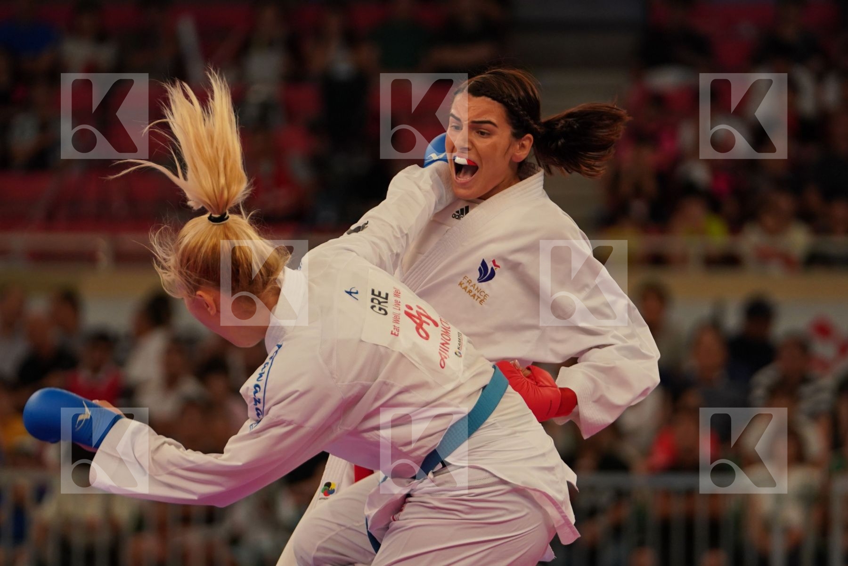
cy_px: 283
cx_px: 424
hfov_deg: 8.2
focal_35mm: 252
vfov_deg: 5.5
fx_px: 5936
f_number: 2.8
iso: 1250
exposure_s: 1/1000
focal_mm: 168
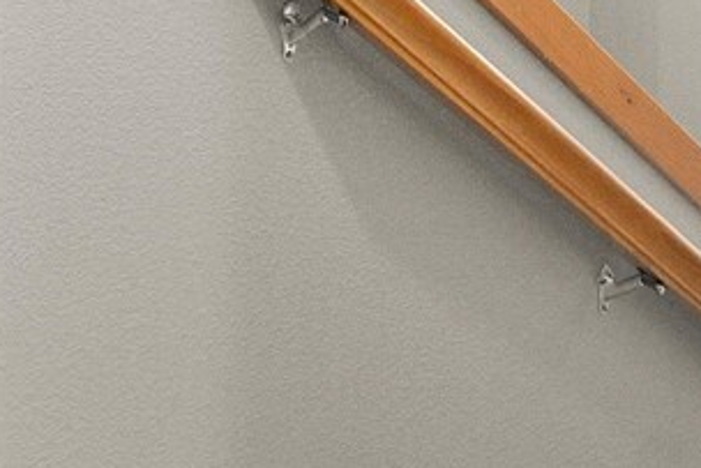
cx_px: -84
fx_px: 1305
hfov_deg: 27.3
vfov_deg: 16.3
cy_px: -435
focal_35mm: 67
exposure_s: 1/30
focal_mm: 12
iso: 800
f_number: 6.7
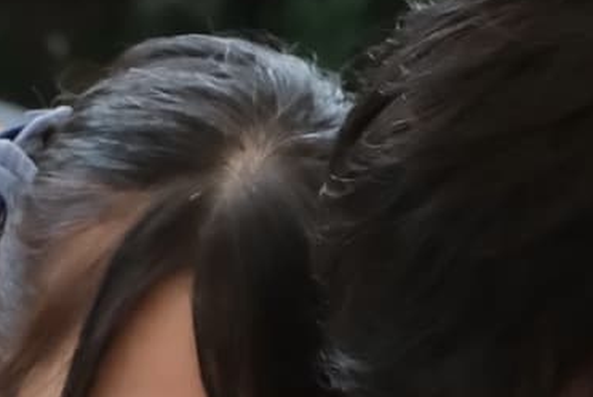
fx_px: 4220
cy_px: 746
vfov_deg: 5.3
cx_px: 406
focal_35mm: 256
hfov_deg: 8.0
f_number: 6.3
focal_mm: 44
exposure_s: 1/200
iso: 1600
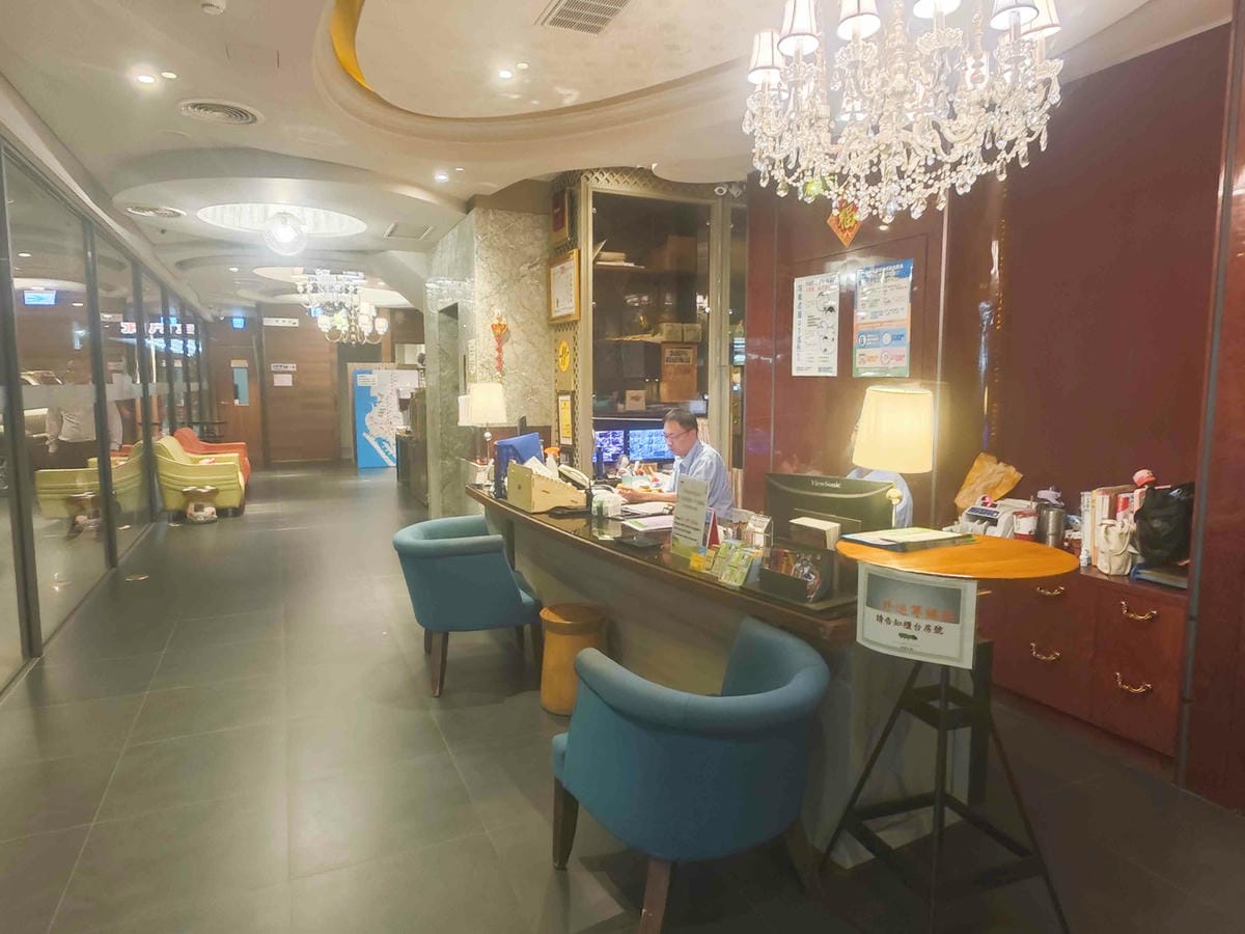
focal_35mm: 19
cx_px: 622
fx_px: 683
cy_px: 467
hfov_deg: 84.7
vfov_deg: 68.7
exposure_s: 1/24
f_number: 1.8
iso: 640
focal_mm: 2.03
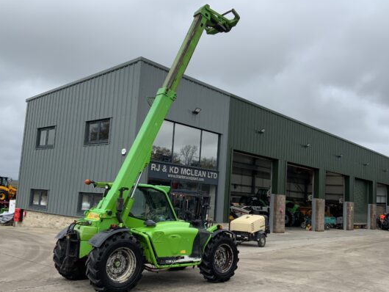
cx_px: 200
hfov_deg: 52.6
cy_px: 156
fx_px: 393
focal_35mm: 35
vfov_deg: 40.7
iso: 16
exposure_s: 1/461
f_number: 1.8
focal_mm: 3
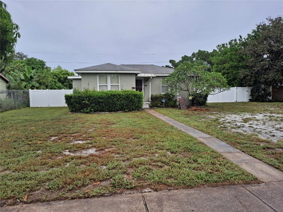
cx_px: 142
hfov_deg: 69.4
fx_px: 204
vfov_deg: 54.9
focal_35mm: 25
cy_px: 106
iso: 32
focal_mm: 4.6
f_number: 2
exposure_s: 1/256
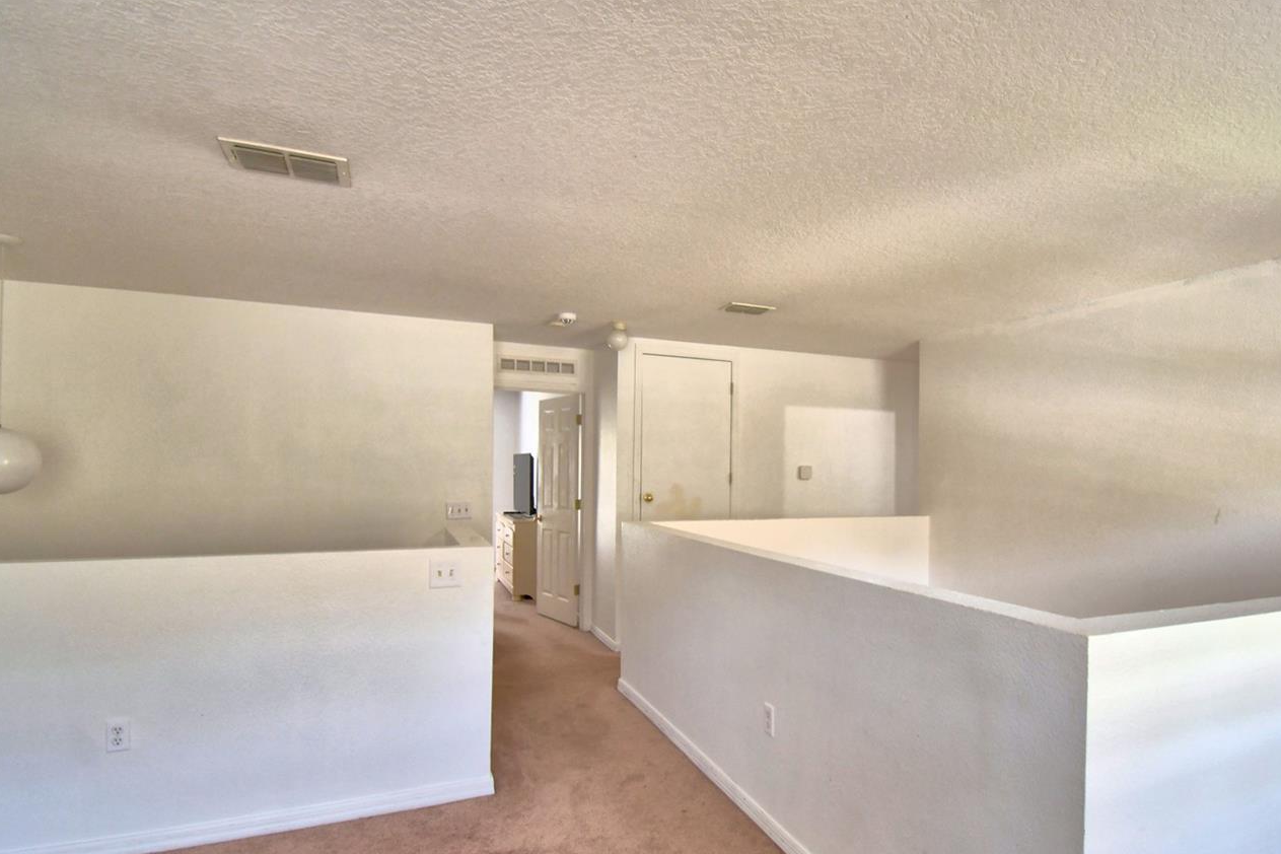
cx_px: 740
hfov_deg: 86.3
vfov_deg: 64.4
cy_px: 470
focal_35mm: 19
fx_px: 676
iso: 400
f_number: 4.5
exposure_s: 1/30
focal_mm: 10
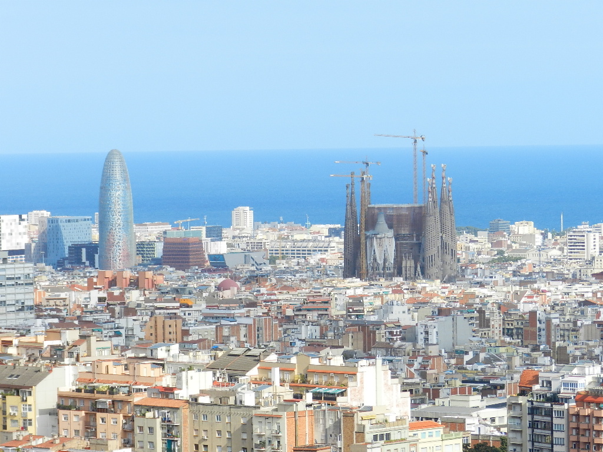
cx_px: 302
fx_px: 3745
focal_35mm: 215
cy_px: 226
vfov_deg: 6.9
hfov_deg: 9.2
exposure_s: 1/640
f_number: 5.6
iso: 160
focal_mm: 38.2
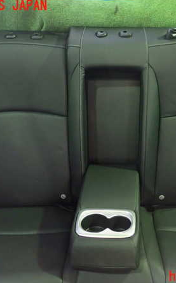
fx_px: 330
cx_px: 122
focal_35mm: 43
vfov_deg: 46.2
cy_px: 142
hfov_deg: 29.5
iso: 640
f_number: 2.3
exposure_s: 1/30
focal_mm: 5.5
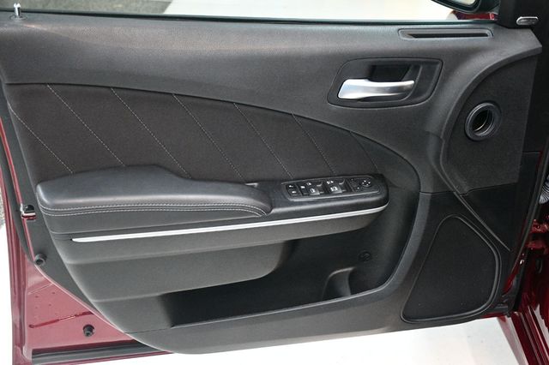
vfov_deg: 33.4
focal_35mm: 40
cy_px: 182
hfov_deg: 48.5
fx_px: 610
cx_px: 274
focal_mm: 27
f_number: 4
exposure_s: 1/60
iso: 4000
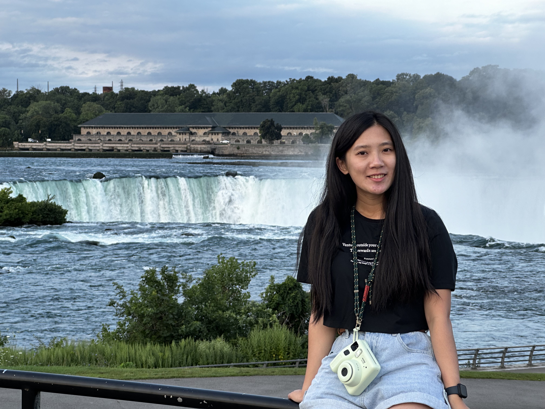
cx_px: 272
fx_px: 1212
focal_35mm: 77
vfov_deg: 19.1
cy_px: 204
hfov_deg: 25.3
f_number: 2.8
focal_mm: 9
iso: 32
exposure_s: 1/111
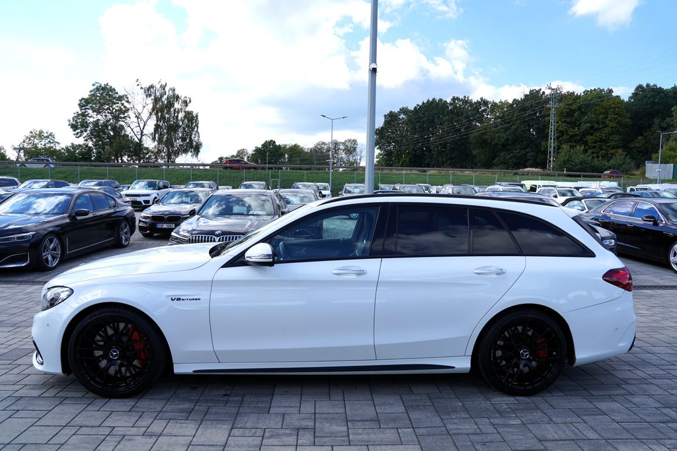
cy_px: 226
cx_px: 338
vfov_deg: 53.1
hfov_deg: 73.7
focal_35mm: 24
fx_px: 451
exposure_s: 1/200
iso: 100
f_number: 7.1
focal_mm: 24
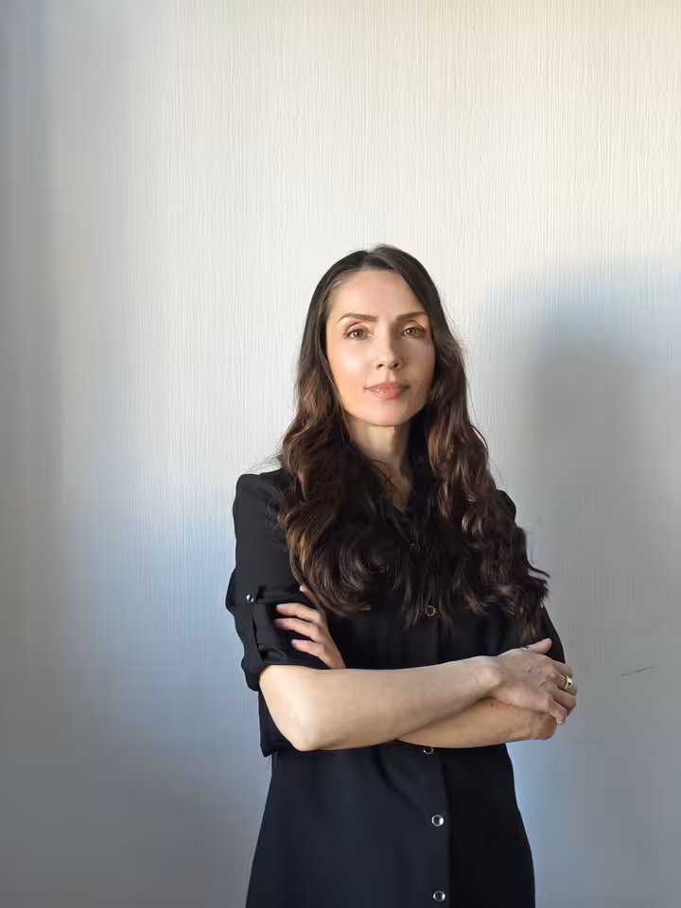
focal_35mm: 60
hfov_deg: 24.4
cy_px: 454
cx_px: 340
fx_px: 1574
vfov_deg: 32.2
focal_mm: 9
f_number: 2
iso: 800
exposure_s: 1/71.8
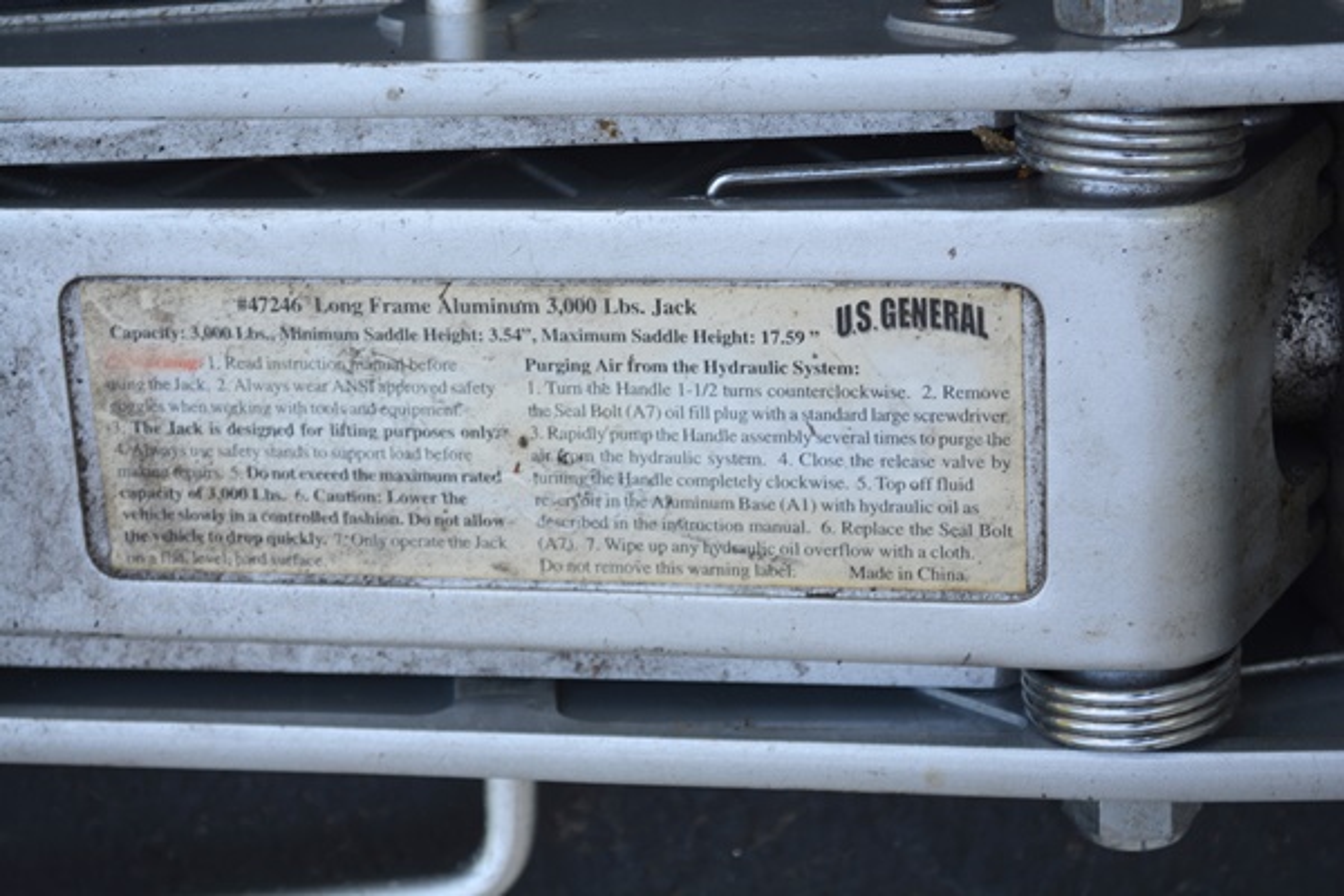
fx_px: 3080
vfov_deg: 16.6
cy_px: 448
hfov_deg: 24.6
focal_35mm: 82
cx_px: 672
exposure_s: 1/160
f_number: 5.6
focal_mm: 55
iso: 200
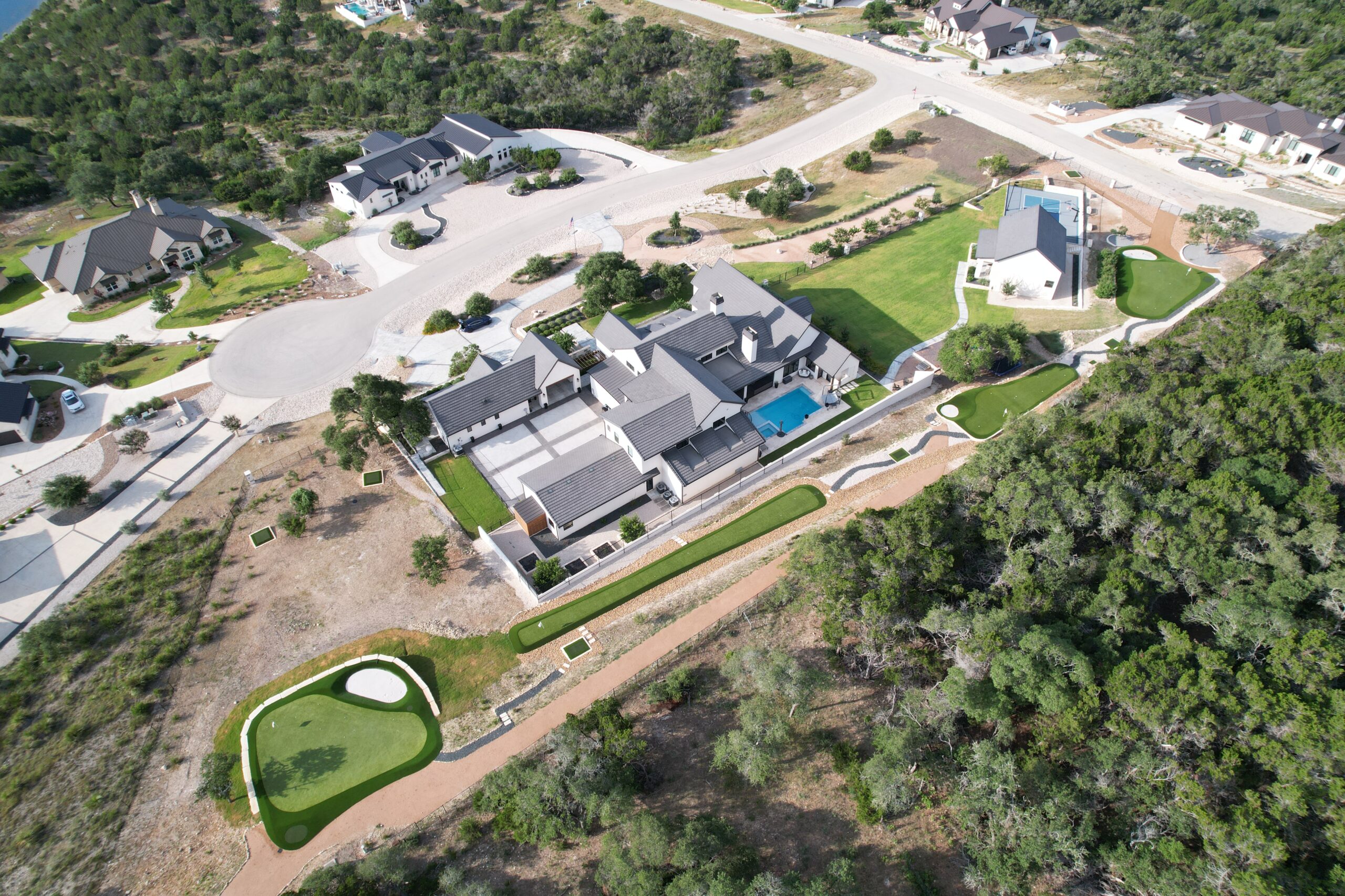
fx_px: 822
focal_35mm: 22
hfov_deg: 78.6
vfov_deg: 57.2
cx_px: 672
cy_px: 448
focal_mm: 8.38
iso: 130
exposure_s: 1/1000
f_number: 2.8
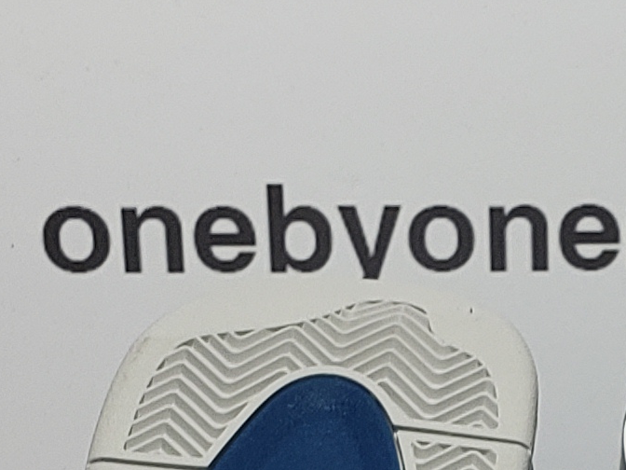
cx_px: 721
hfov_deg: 12.4
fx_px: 2821
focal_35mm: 156
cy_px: 698
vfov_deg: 9.3
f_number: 2.4
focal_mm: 4.3
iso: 50
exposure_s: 1/261
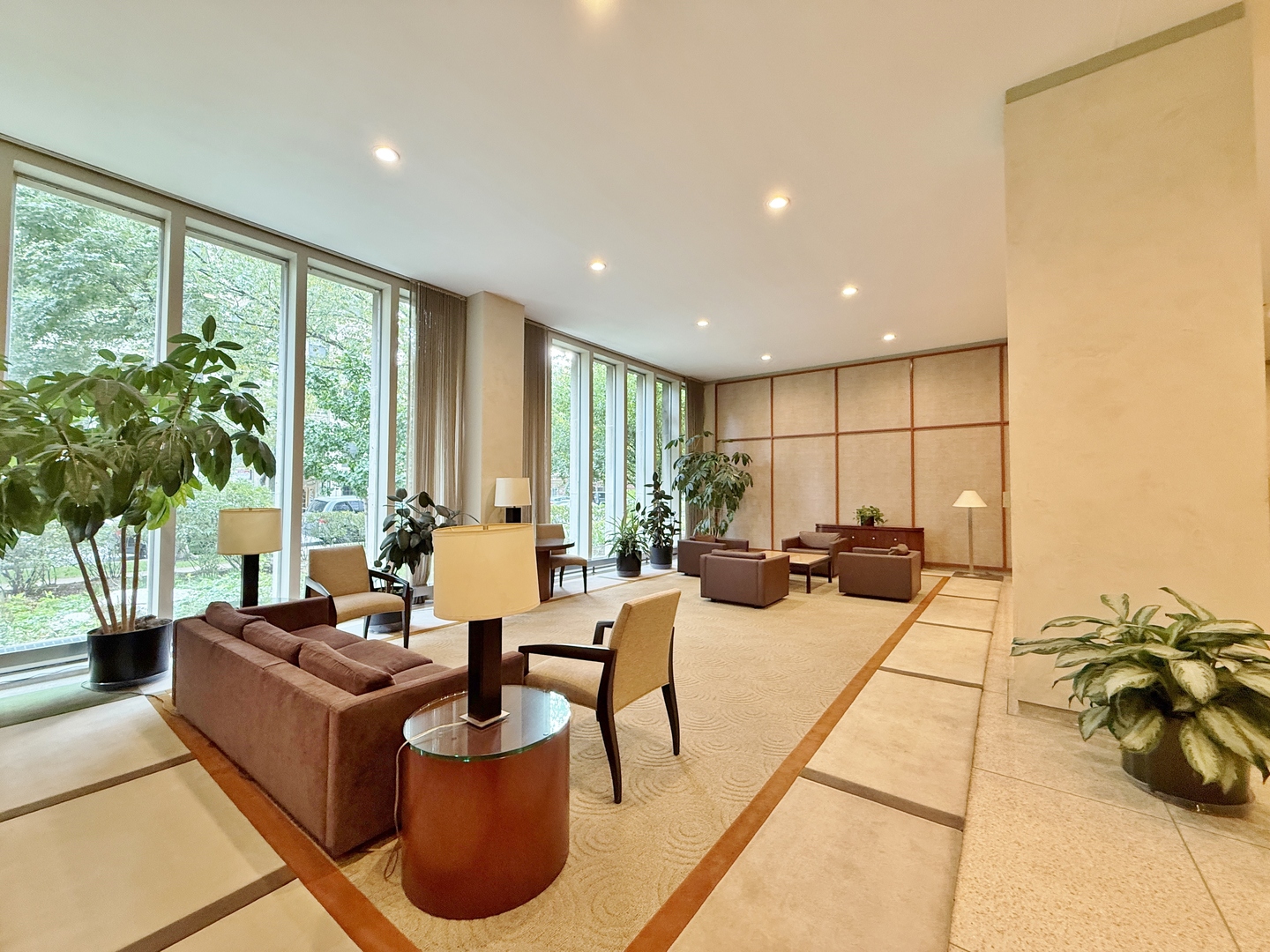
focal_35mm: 14
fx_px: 514
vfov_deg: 85.7
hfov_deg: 102.1
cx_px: 635
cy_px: 476
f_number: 2.2
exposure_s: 1/60
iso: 250
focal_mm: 2.22
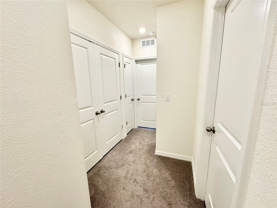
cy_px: 104
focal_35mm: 14
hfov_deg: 102.1
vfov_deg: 85.7
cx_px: 138
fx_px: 112
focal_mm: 2.22
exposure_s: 1/120
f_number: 2.2
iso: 125
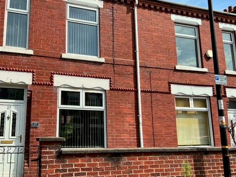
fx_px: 252
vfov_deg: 38.7
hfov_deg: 49.8
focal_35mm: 37
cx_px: 93
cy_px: 88
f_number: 1.5
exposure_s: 1/3704
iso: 50
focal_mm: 5.7
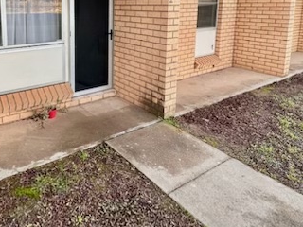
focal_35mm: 28
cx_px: 77
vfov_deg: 46.3
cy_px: 36
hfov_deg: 60.1
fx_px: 245
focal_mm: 2.22
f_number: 2.2
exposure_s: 1/99
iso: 80
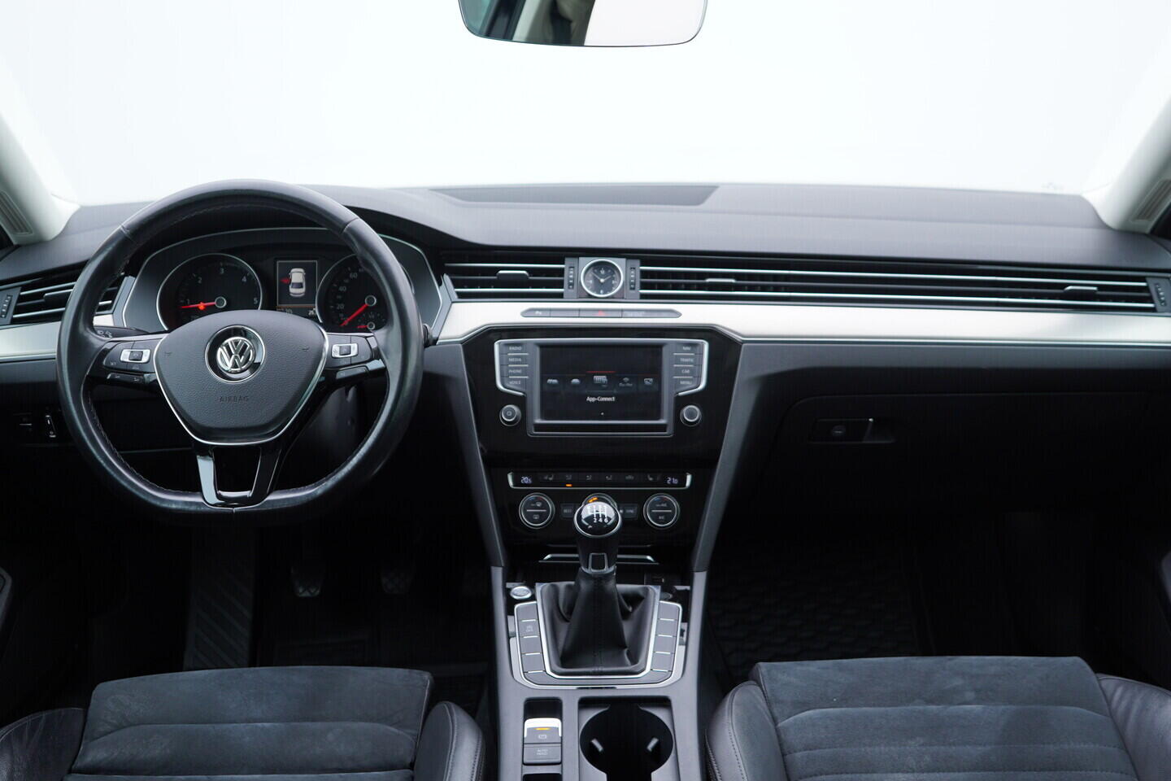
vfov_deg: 36.9
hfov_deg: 53.1
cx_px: 586
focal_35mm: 36
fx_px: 1171
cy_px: 390
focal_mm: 24
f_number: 2.8
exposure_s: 1/40
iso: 160
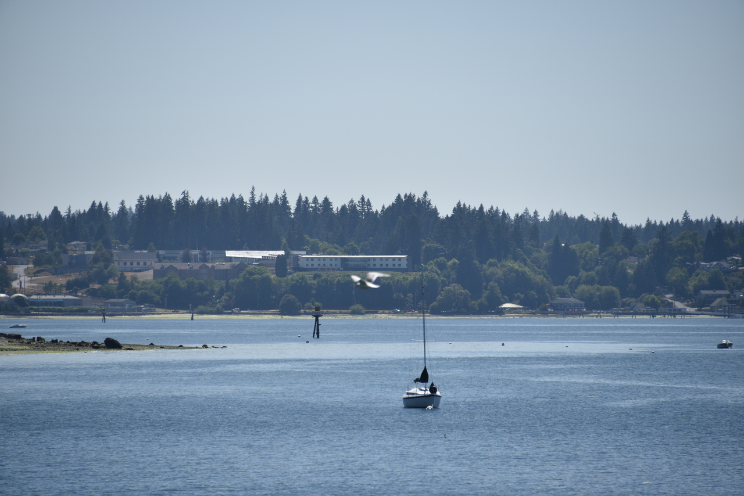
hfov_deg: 6.9
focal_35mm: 300
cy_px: 248
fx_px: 6201
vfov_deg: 4.6
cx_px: 372
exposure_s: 1/640
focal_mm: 300
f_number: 7.1
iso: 100
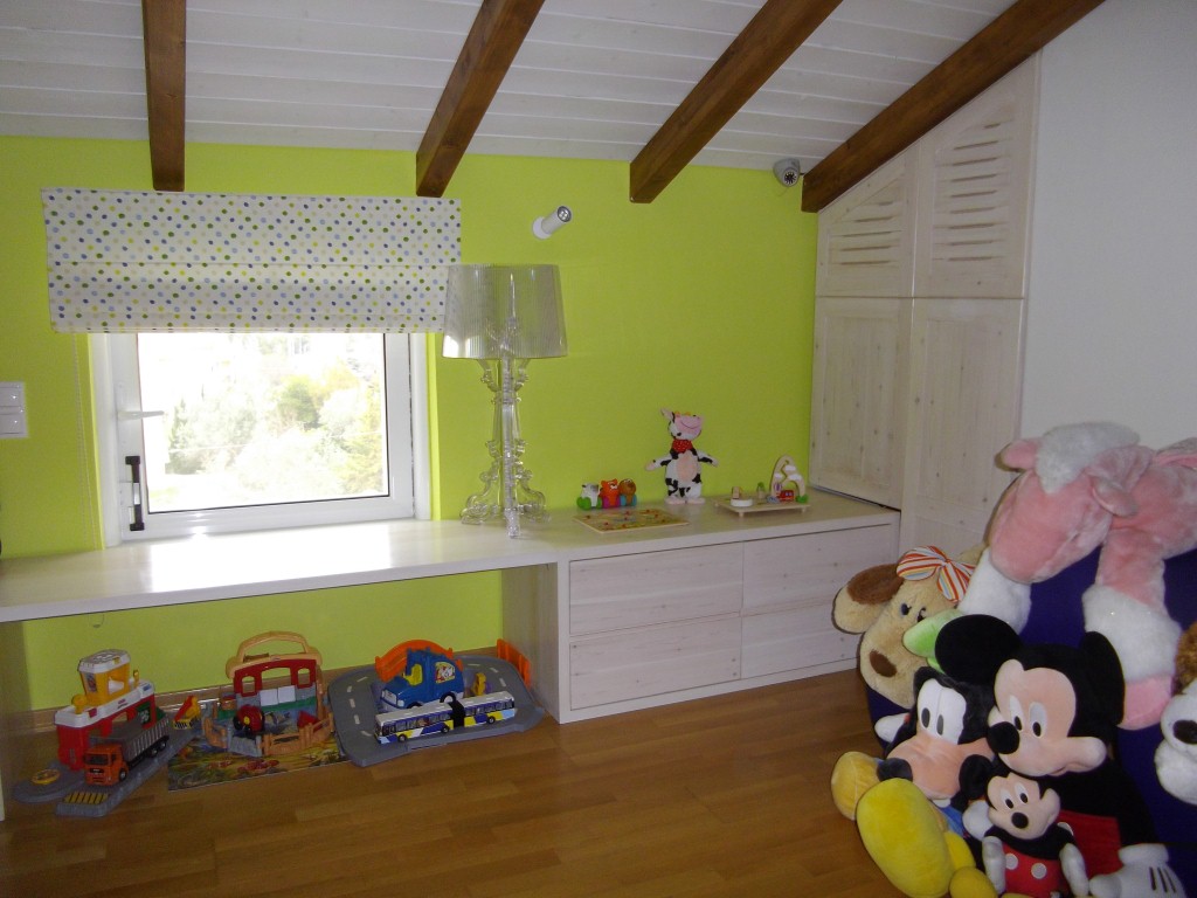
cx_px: 598
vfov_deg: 51.4
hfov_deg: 65.3
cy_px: 449
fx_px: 934
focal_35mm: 27
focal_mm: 4.9
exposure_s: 1/50
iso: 146
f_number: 3.2
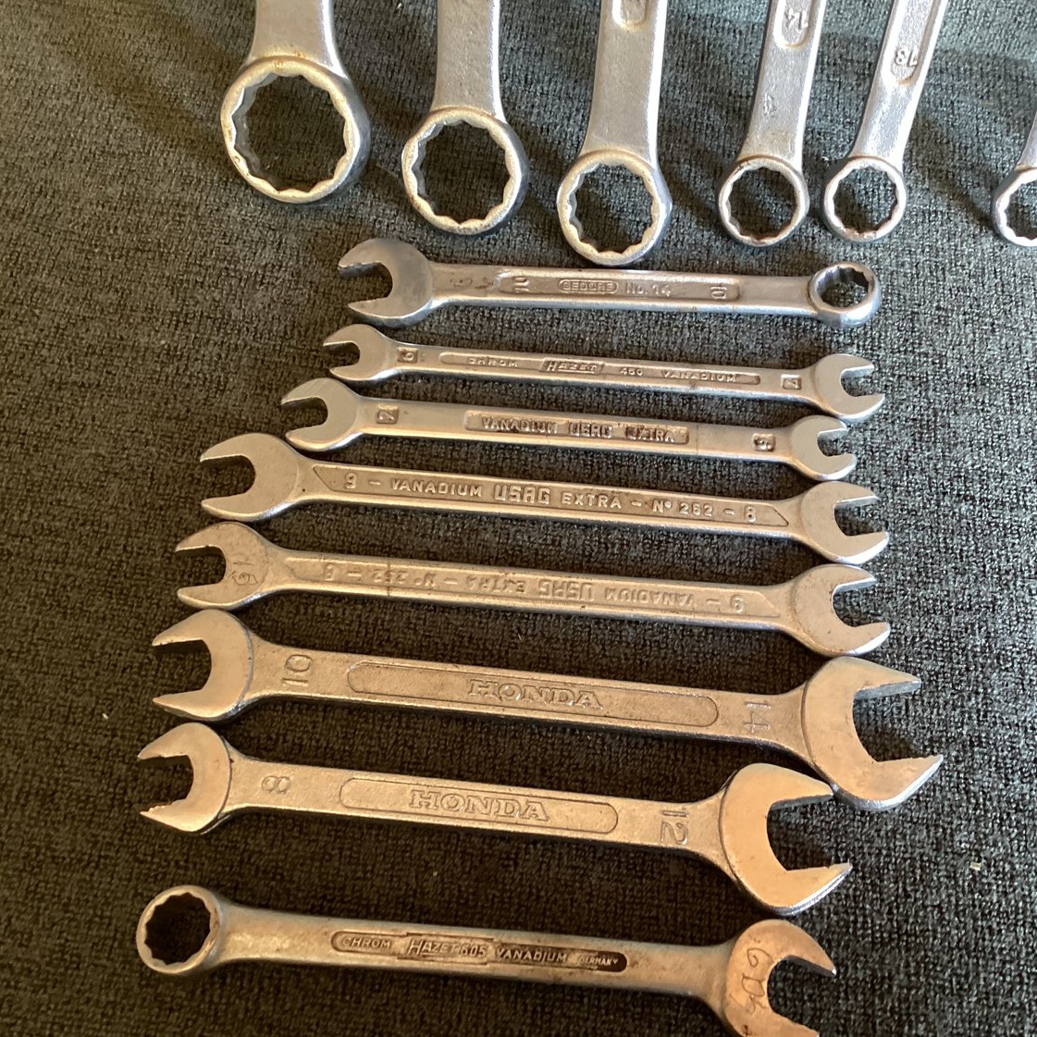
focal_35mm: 37
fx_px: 1254
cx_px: 642
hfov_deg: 44.6
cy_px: 517
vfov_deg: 44.9
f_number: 2.4
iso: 250
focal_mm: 3.3
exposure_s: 1/33
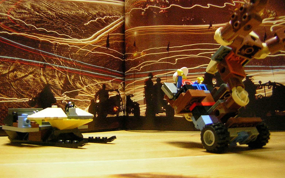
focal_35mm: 39
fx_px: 303
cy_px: 83
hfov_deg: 50.4
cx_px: 143
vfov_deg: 32.7
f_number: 2.6
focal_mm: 4.7
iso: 200
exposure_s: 1/5.4
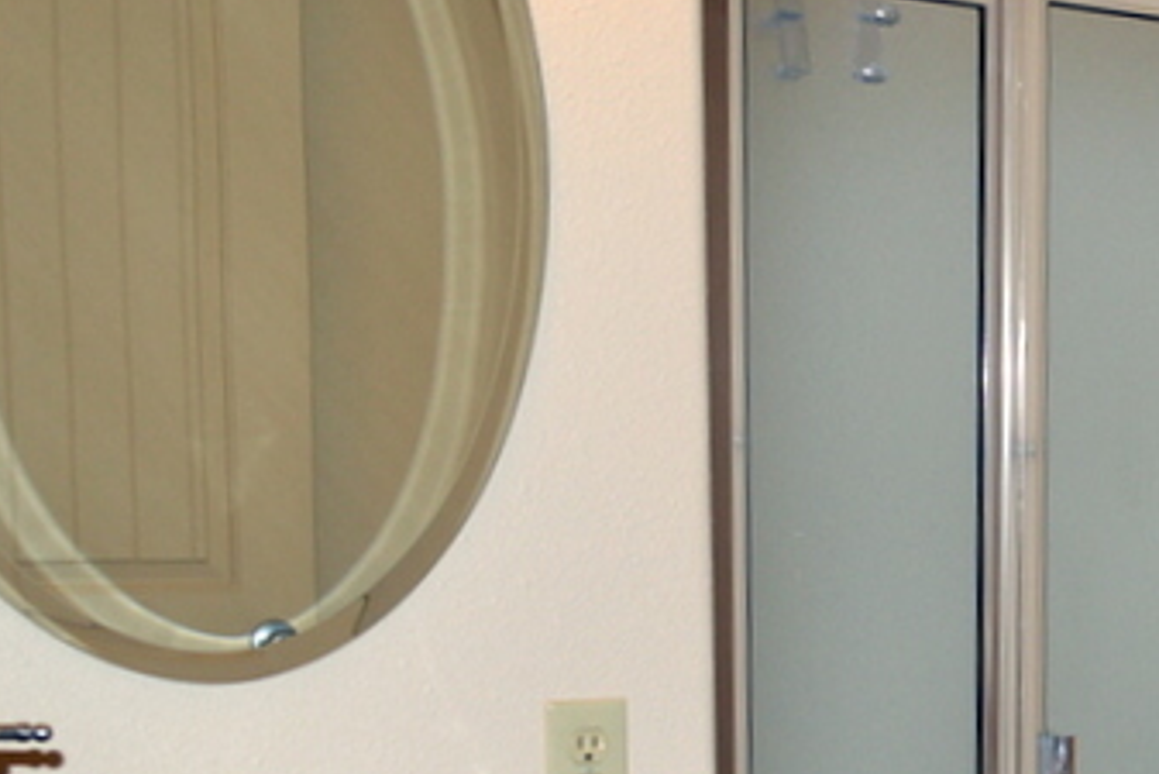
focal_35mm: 80
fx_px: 2577
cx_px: 1448
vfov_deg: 16.5
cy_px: 865
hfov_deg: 22.9
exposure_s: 1/60
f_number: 8
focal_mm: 20
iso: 140
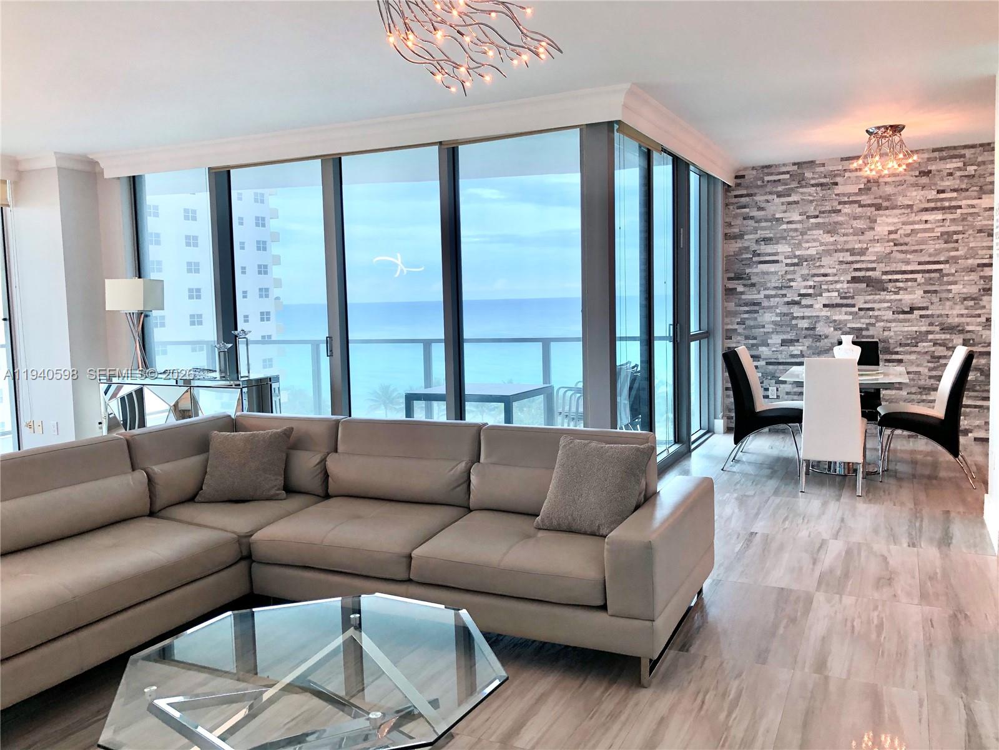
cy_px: 375
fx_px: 808
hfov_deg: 63.4
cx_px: 500
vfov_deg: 49.7
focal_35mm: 28
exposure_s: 1/130
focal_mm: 4
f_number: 1.8
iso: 20
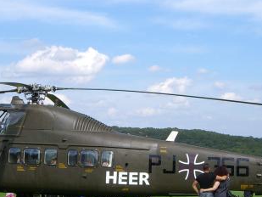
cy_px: 121
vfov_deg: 13.0
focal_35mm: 114
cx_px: 132
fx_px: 863
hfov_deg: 17.3
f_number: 5.2
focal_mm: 9
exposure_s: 1/400
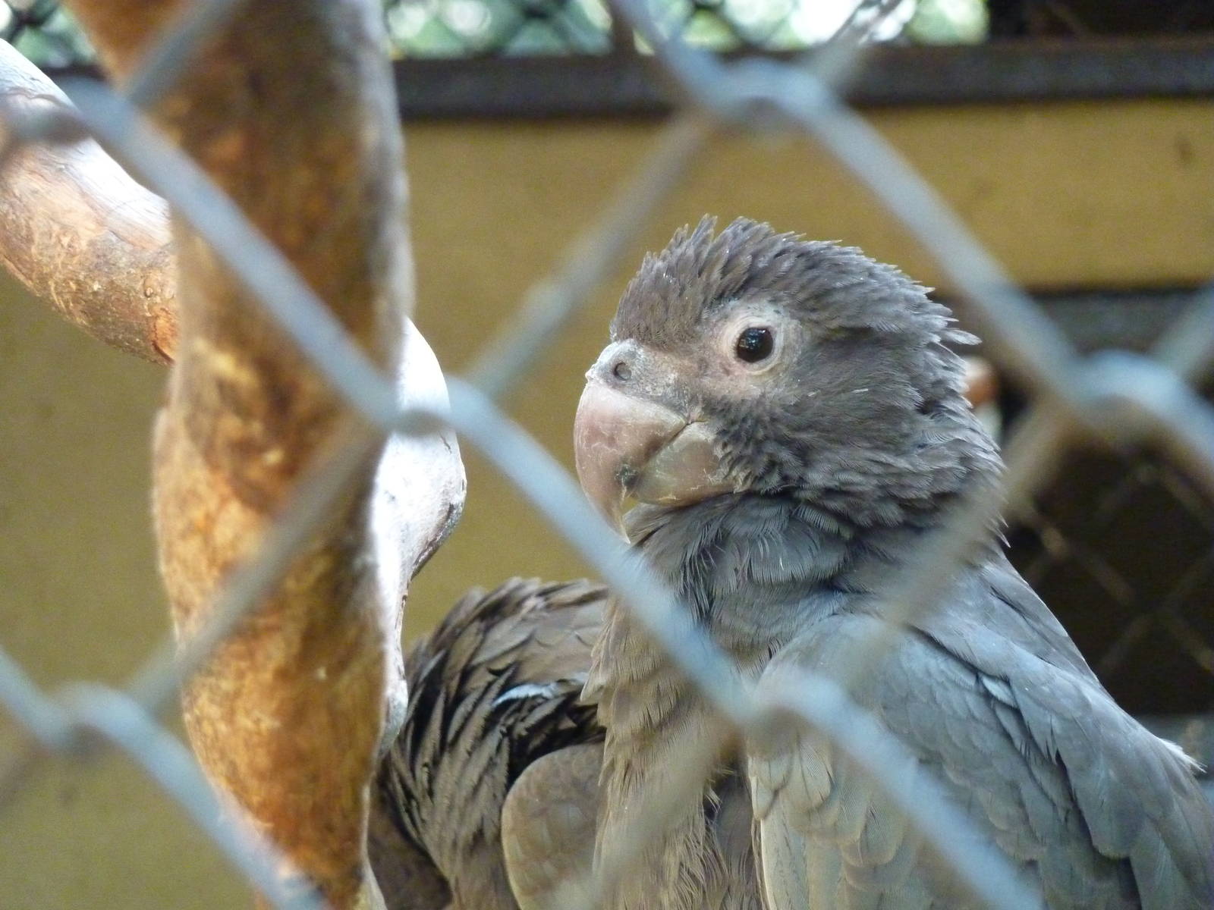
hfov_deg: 6.6
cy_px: 455
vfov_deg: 5.0
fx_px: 10521
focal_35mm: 300
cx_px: 607
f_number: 4.9
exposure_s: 1/30
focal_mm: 49.2
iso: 800
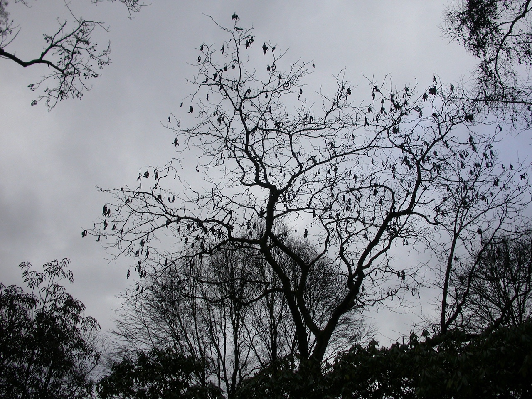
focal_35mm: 38
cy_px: 200
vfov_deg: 37.7
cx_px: 266
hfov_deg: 49.0
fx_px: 584
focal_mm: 7.85
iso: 100
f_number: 6
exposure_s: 1/195
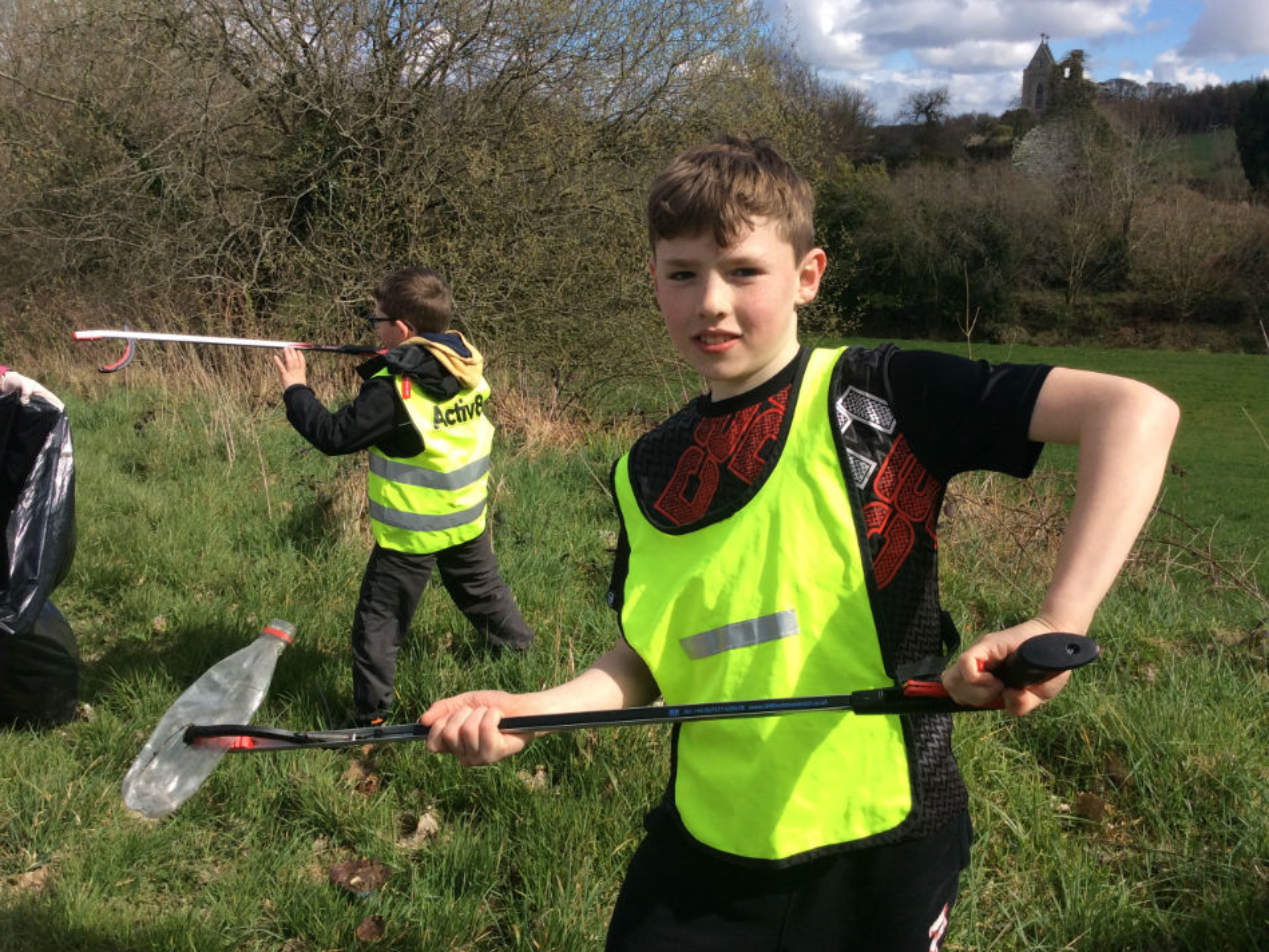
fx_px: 1210
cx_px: 651
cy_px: 472
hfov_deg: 55.3
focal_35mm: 33
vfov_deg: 43.0
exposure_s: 1/1330
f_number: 2.4
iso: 32
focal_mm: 3.3
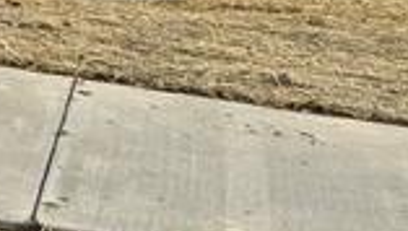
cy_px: -537
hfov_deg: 11.7
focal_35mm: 170
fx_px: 1843
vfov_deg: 6.4
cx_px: -333
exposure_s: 1/1553
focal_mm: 6.76
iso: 80
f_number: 1.78
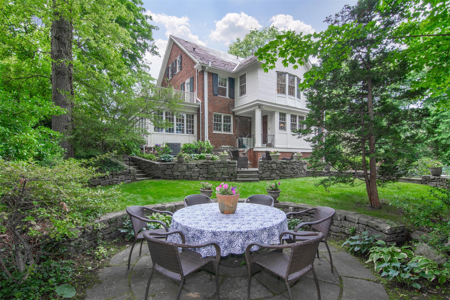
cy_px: 150
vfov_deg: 72.0
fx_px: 206
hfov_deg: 95.0
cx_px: 225
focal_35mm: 16
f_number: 11
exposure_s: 1/80
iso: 640
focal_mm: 11
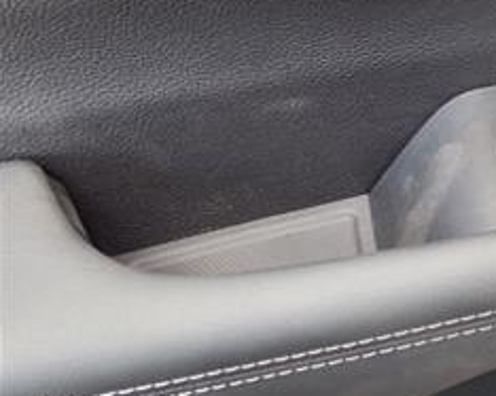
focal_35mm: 72
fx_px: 1056
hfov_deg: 22.9
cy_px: 53
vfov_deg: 20.9
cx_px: 676
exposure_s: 1/100
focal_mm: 3.58
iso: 40
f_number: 1.9
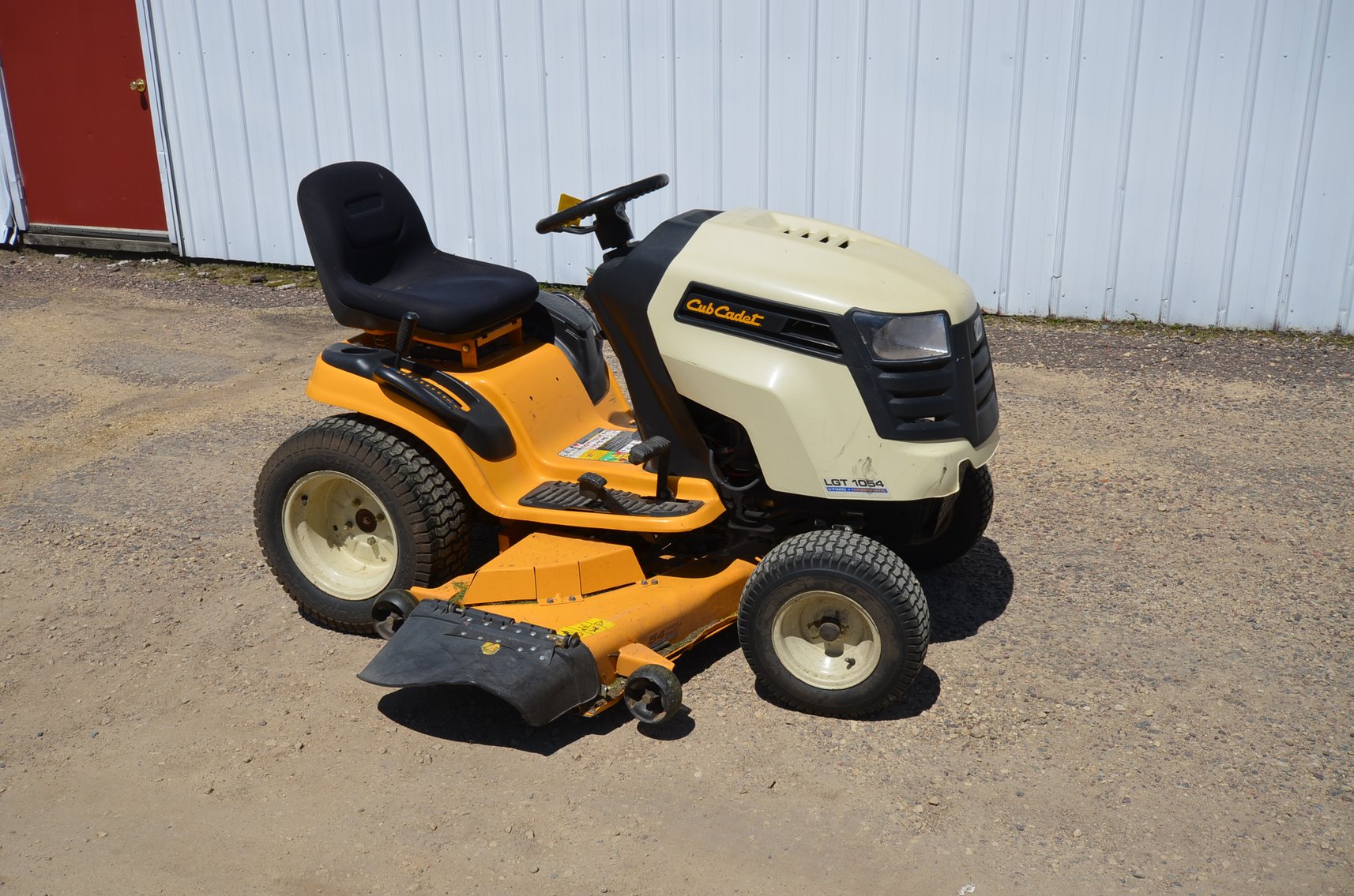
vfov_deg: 36.7
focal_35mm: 36
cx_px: 677
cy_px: 448
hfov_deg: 53.2
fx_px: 1351
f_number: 9
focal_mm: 24
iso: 100
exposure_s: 1/320
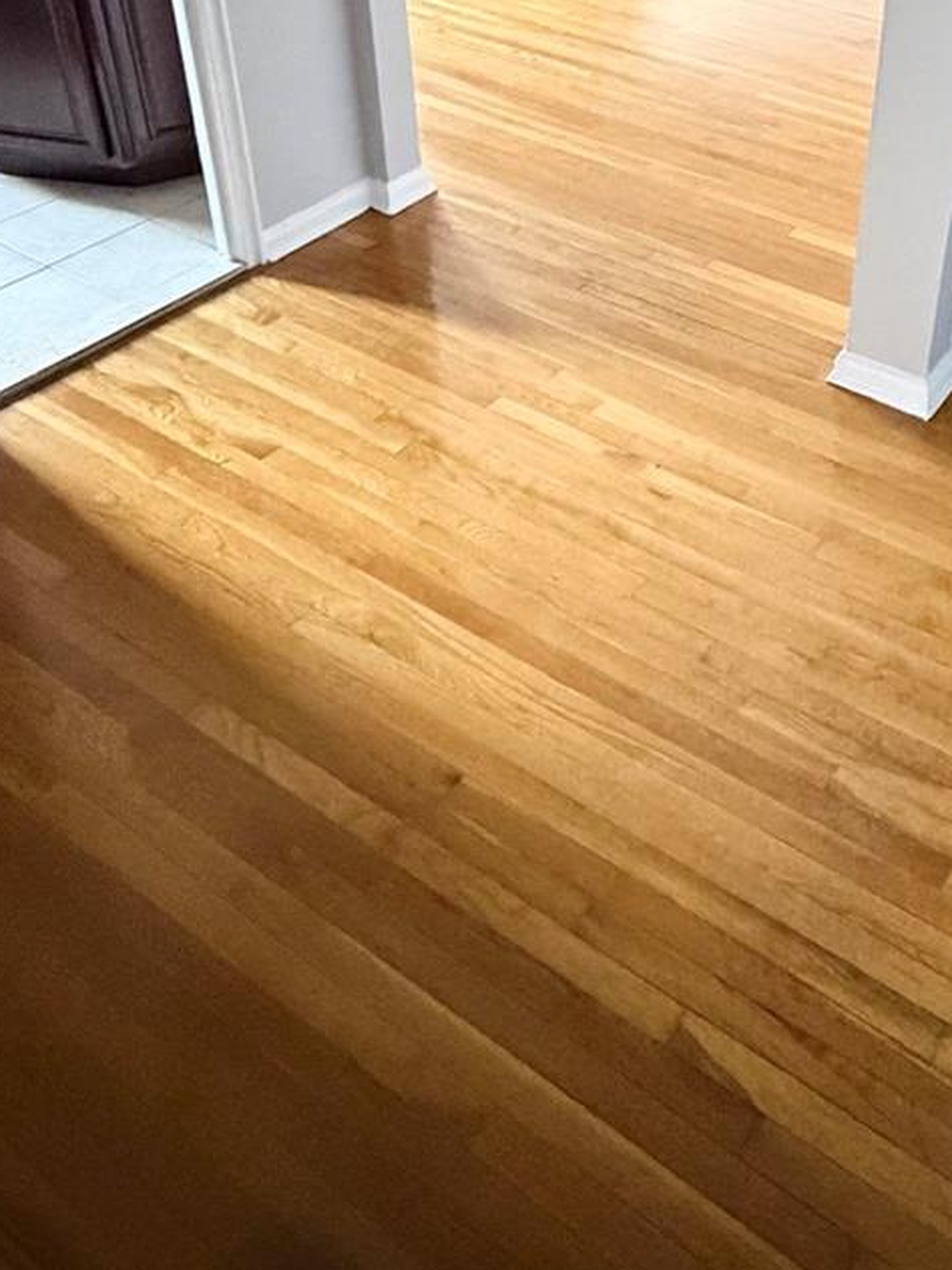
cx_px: 743
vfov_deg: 50.7
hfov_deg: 40.3
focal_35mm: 34
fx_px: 1247
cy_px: 253
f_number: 2.2
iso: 1250
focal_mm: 2.22
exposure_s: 1/53
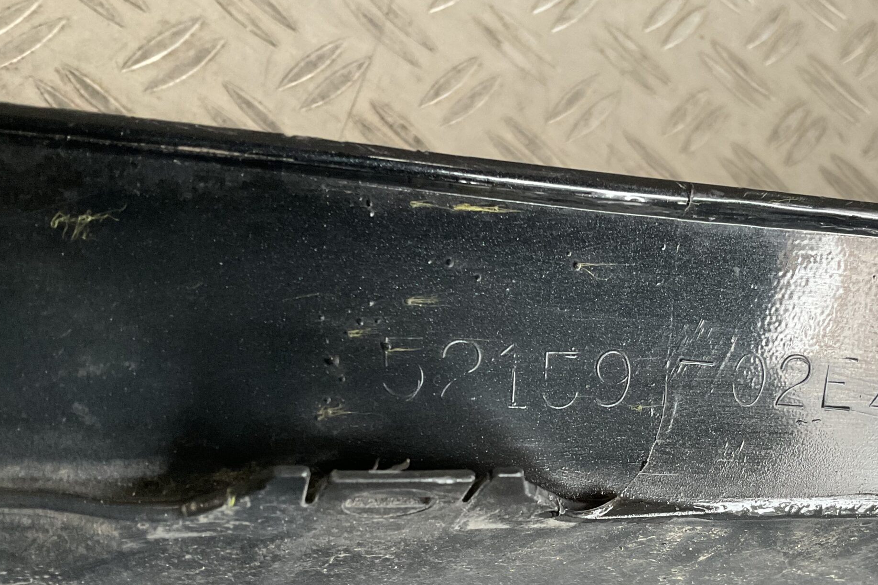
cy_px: 415
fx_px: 1024
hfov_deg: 45.6
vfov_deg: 31.5
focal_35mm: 42
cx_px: 597
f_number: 1.8
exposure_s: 1/60
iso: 160
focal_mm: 3
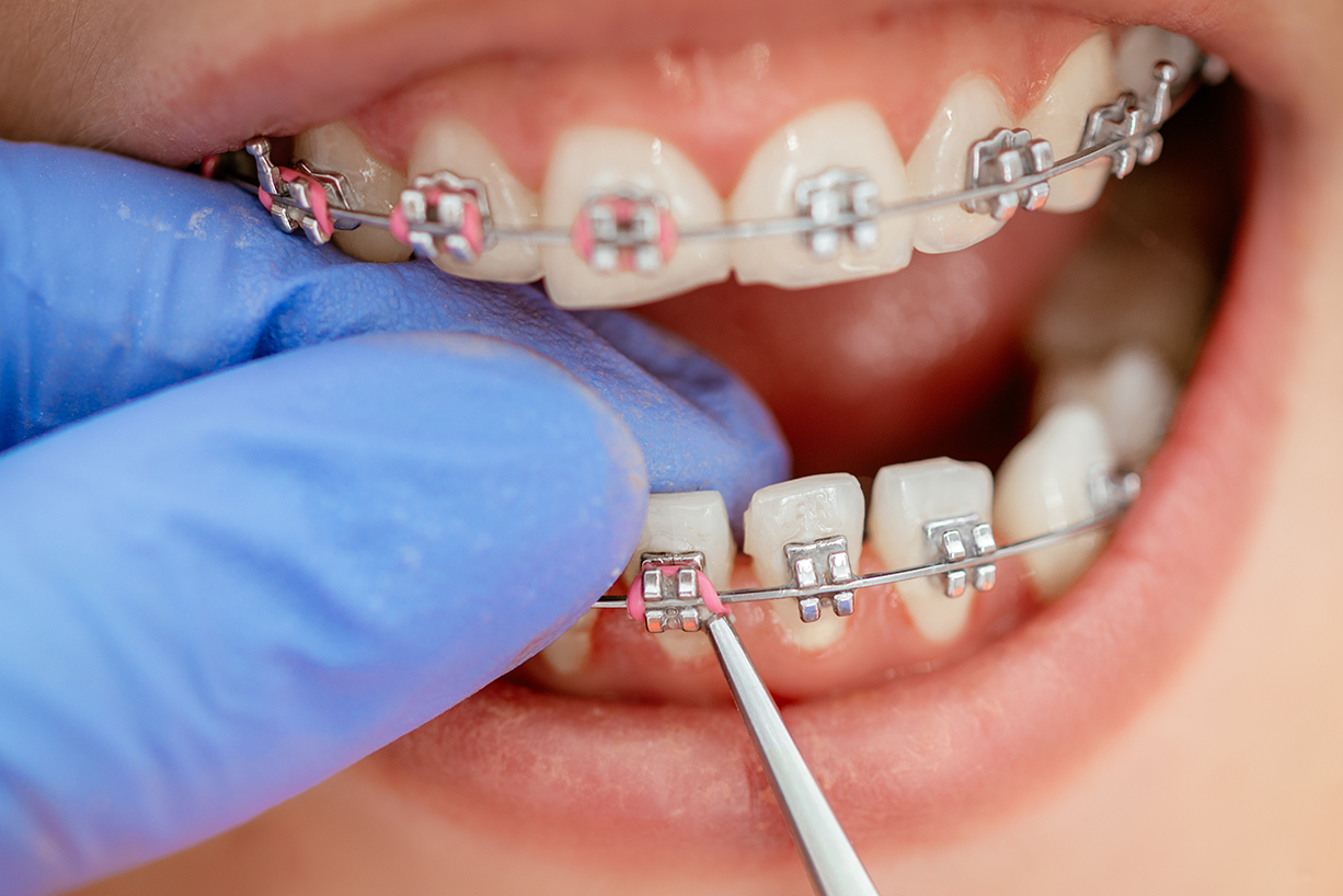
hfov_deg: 13.3
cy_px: 601
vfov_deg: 8.9
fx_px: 5746
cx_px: 673
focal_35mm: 154
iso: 200
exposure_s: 1/100
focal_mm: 105
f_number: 4
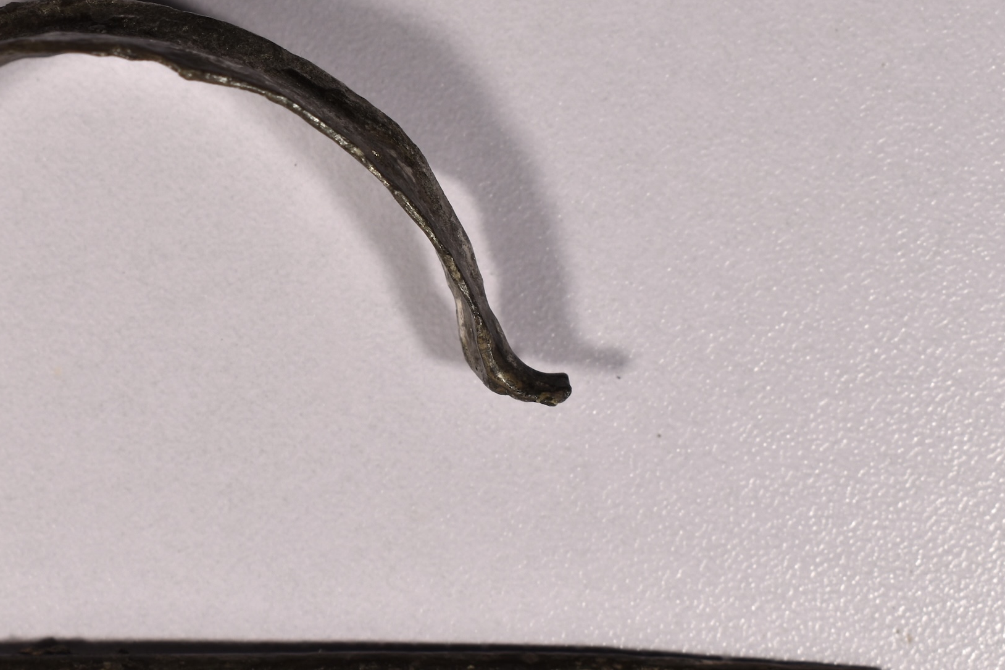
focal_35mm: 94
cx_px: 220
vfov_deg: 14.5
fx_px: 2624
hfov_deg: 21.5
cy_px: 339
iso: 100
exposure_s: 1/40
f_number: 8
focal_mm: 34
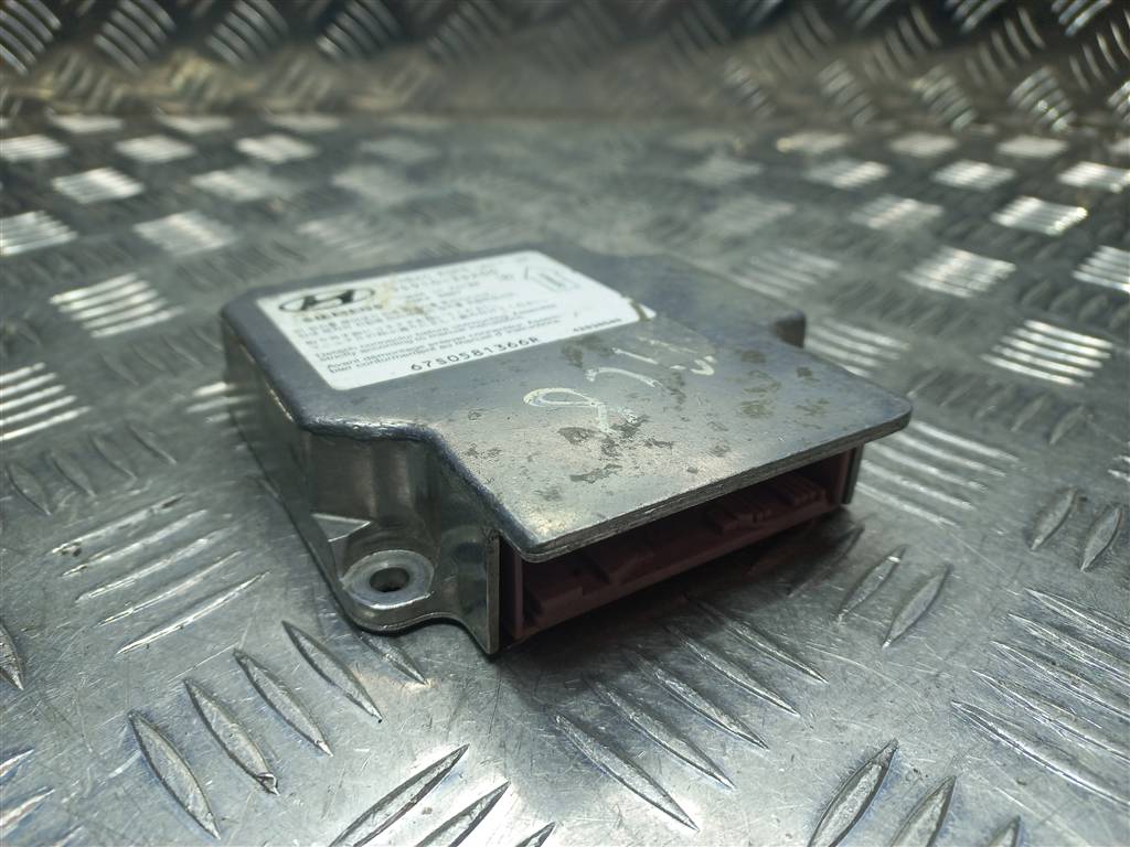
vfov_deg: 54.9
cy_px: 424
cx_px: 565
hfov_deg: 69.4
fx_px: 816
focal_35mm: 25
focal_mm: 4.6
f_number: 1.8
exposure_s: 1/100
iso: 50
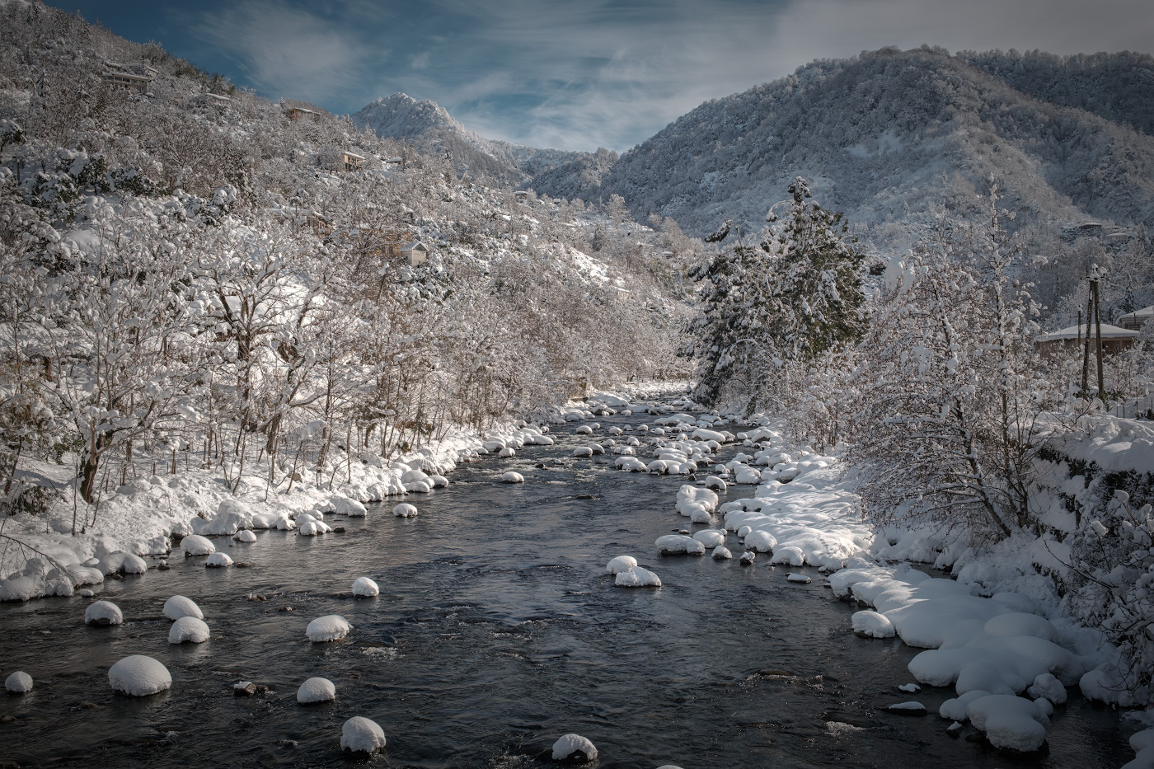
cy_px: 384
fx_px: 1122
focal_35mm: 35
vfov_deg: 37.8
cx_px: 577
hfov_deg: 54.4
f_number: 13
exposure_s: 1/1000
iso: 500
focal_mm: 23
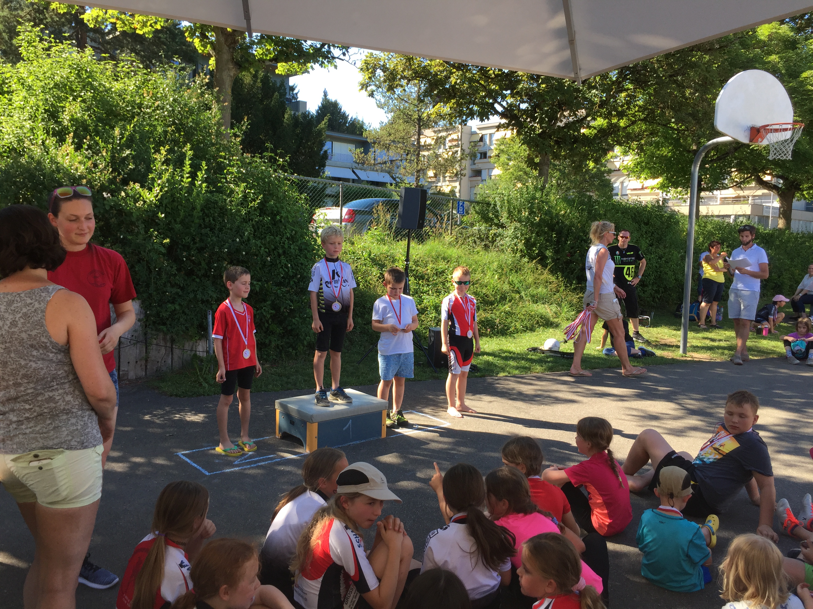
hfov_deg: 61.7
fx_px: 681
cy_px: 304
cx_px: 406
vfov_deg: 48.2
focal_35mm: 29
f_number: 2.2
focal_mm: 4.15
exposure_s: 1/395
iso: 32
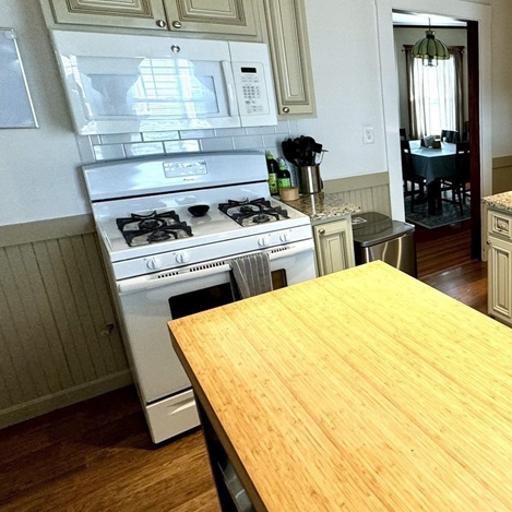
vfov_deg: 58.8
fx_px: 452
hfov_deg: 47.9
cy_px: 214
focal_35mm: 27
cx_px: 521
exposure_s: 1/60
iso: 160
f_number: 2.2
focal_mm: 2.22
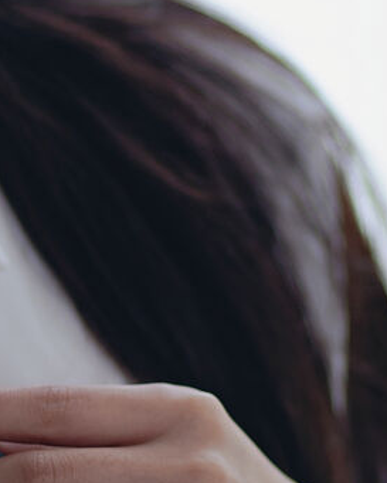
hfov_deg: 3.7
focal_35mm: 421
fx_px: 6025
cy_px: 178
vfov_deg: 4.6
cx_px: -218
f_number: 1.8
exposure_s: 1/250
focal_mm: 85
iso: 100
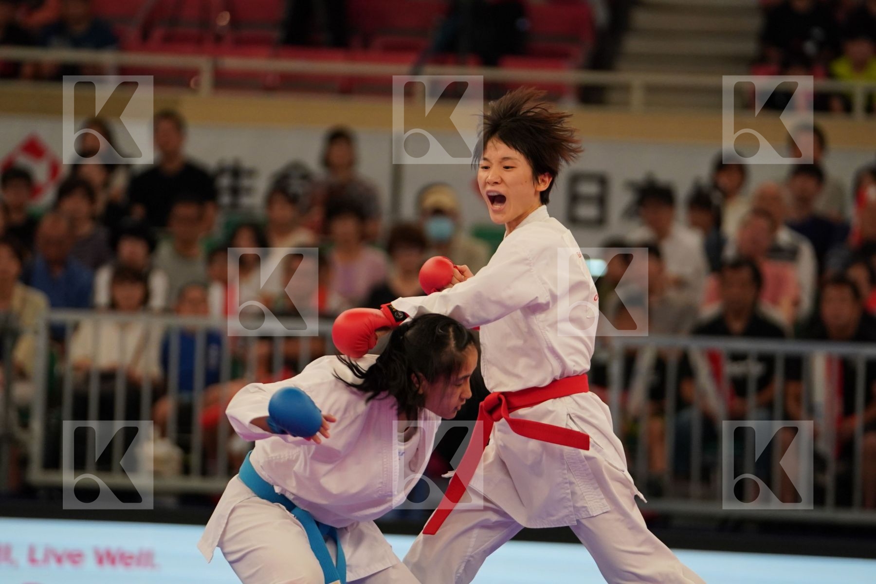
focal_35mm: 268
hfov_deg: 7.7
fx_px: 6521
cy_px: 292
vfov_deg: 5.1
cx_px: 438
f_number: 2.8
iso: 1600
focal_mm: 179
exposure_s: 1/1000
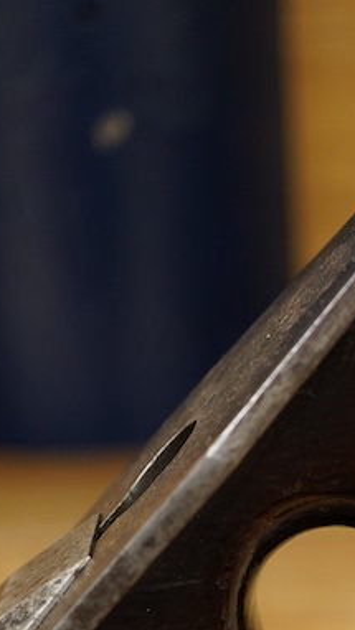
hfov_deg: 10.7
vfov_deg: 18.8
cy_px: 609
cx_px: 418
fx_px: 1857
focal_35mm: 111
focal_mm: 30
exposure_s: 1/125
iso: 1250
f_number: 3.5
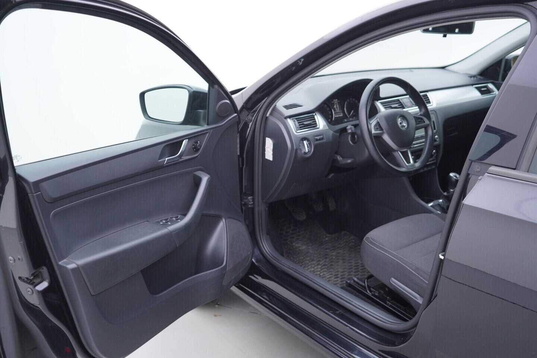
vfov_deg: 36.9
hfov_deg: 53.1
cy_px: 179
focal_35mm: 36
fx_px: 537
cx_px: 268
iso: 125
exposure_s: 1/40
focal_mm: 24
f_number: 2.8
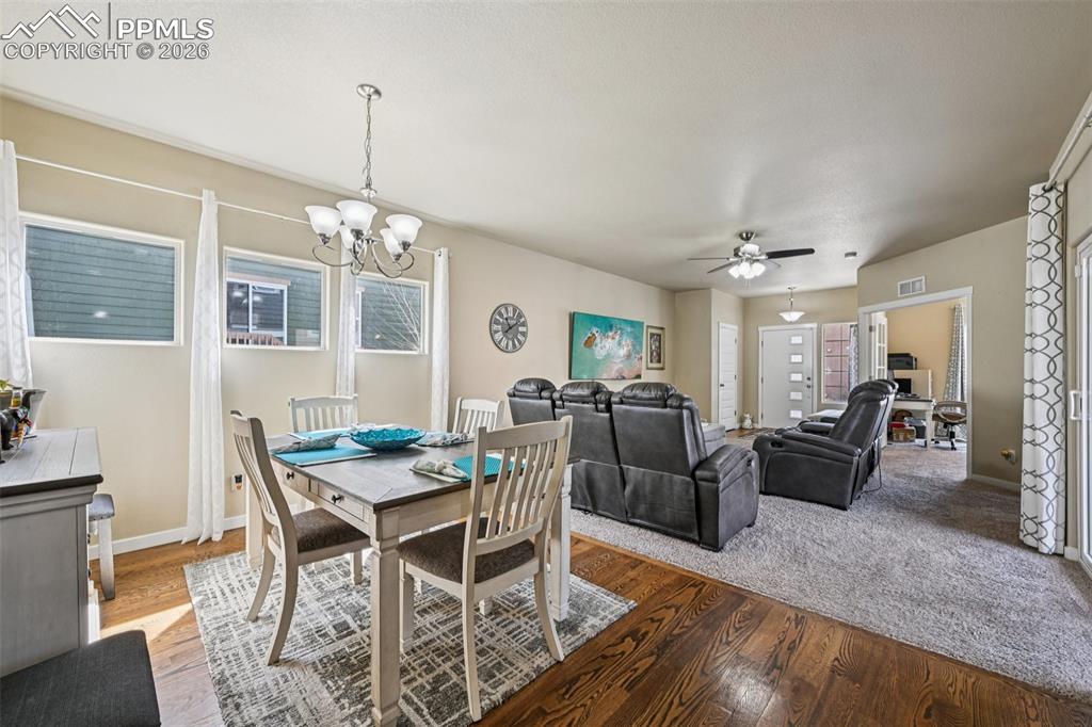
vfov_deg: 81.2
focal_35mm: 14
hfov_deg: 104.3
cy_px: 364
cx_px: 546
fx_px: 425
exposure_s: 1/15
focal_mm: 14
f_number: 11
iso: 280
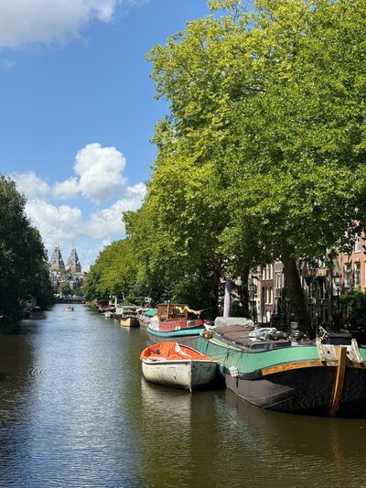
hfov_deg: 30.3
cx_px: 183
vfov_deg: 39.6
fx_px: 676
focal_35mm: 48
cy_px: 244
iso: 64
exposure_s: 1/3704
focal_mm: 6.76
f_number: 1.78
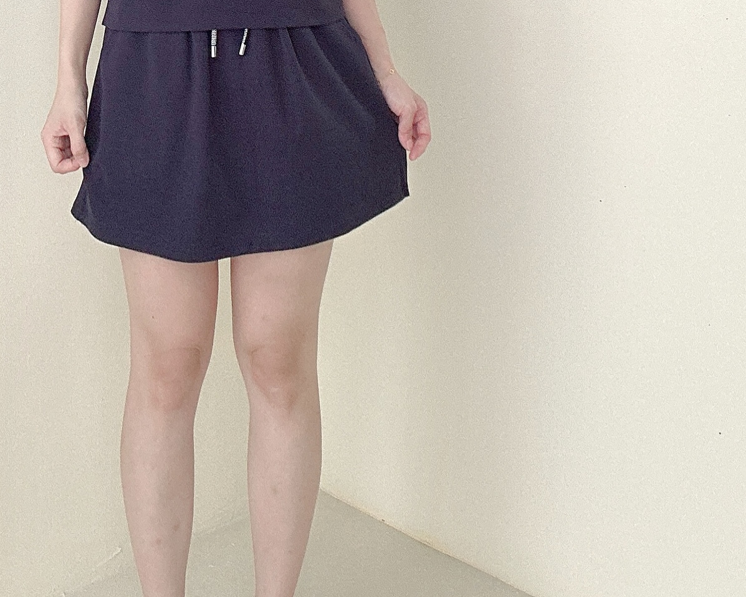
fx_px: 994
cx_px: 208
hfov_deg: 40.2
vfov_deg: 32.4
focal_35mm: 45
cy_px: 107
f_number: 1.9
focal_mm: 2.69
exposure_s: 1/60
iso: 80
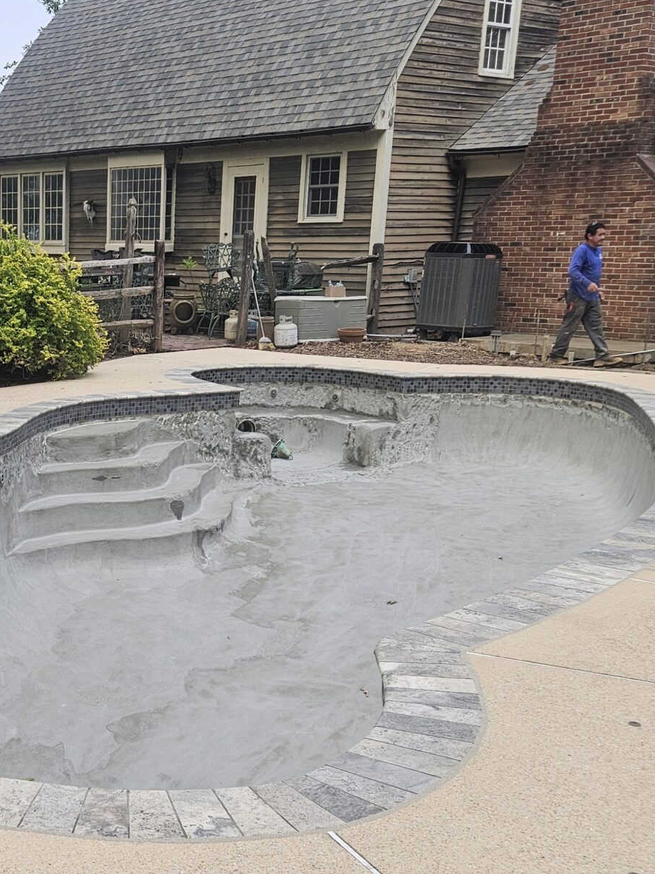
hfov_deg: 28.1
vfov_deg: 38.7
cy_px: 538
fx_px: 1237
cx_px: 21
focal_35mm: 49
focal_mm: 5.4
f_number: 1.8
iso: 50
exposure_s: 1/180
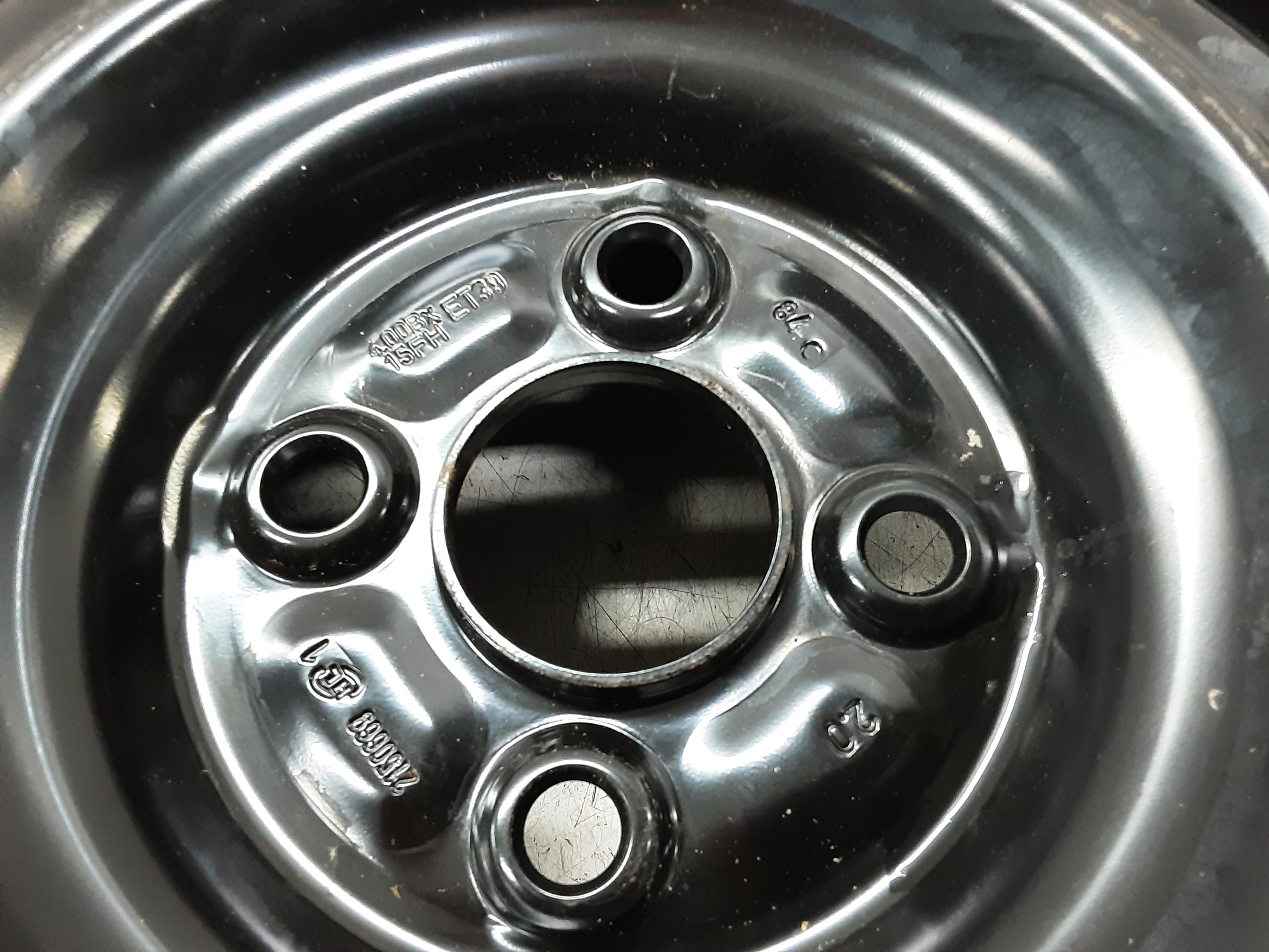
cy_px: 476
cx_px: 634
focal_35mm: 27
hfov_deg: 65.3
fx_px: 990
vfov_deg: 51.4
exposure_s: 1/25
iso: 250
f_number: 1.9
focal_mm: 2.91
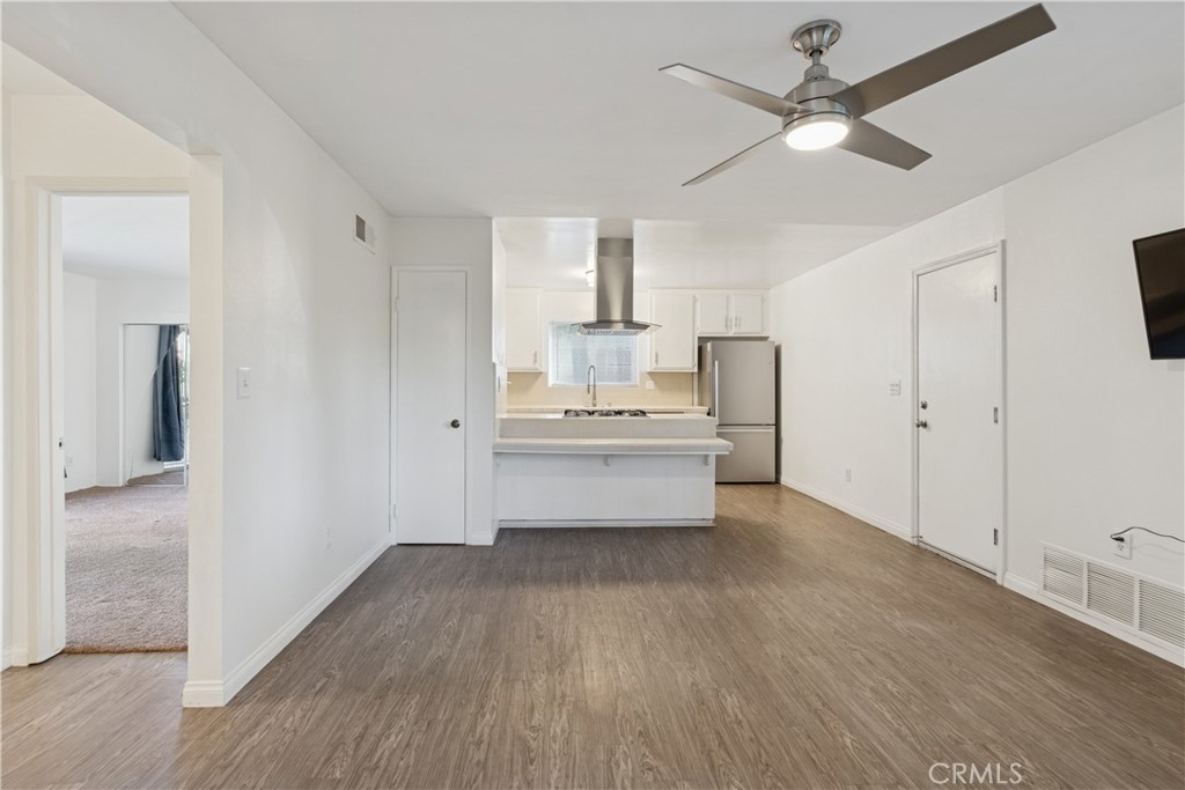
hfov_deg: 96.7
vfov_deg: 73.8
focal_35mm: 16
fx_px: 527
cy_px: 395
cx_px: 592
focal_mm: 16
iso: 400
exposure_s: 1/10
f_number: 8
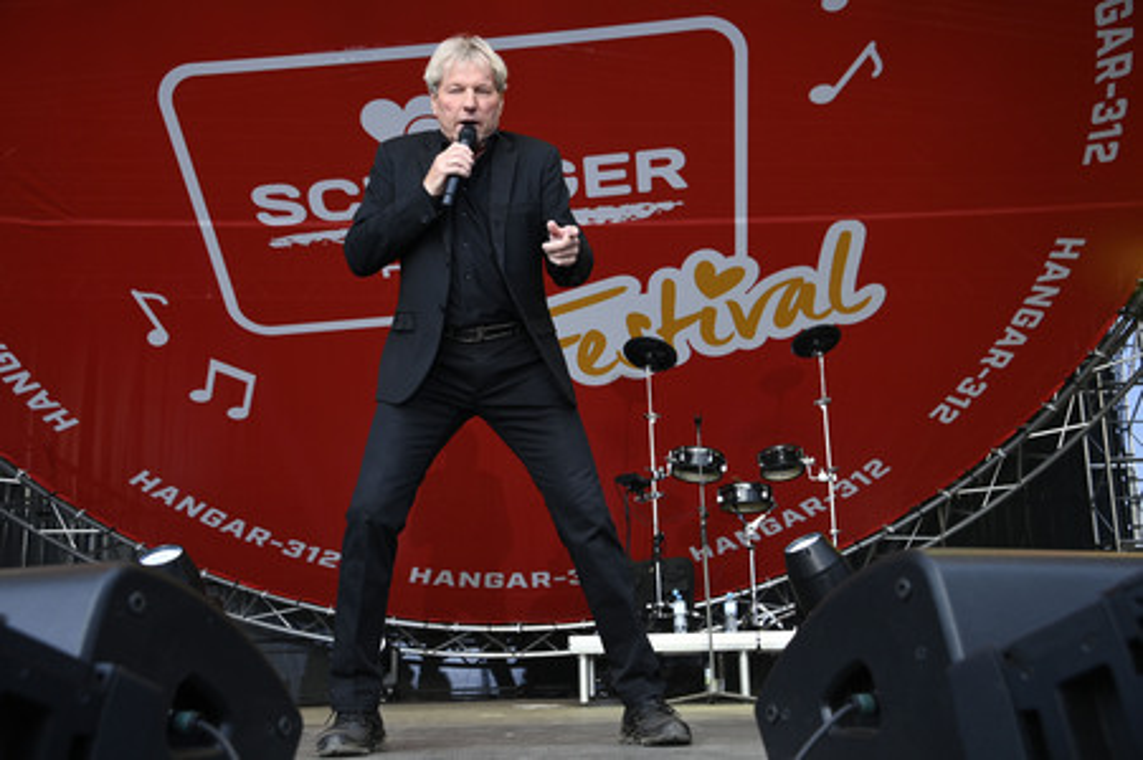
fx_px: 1396
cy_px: 380
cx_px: 572
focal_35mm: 44
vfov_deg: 30.5
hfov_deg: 44.5
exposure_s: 1/200
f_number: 5.6
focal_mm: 44
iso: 800
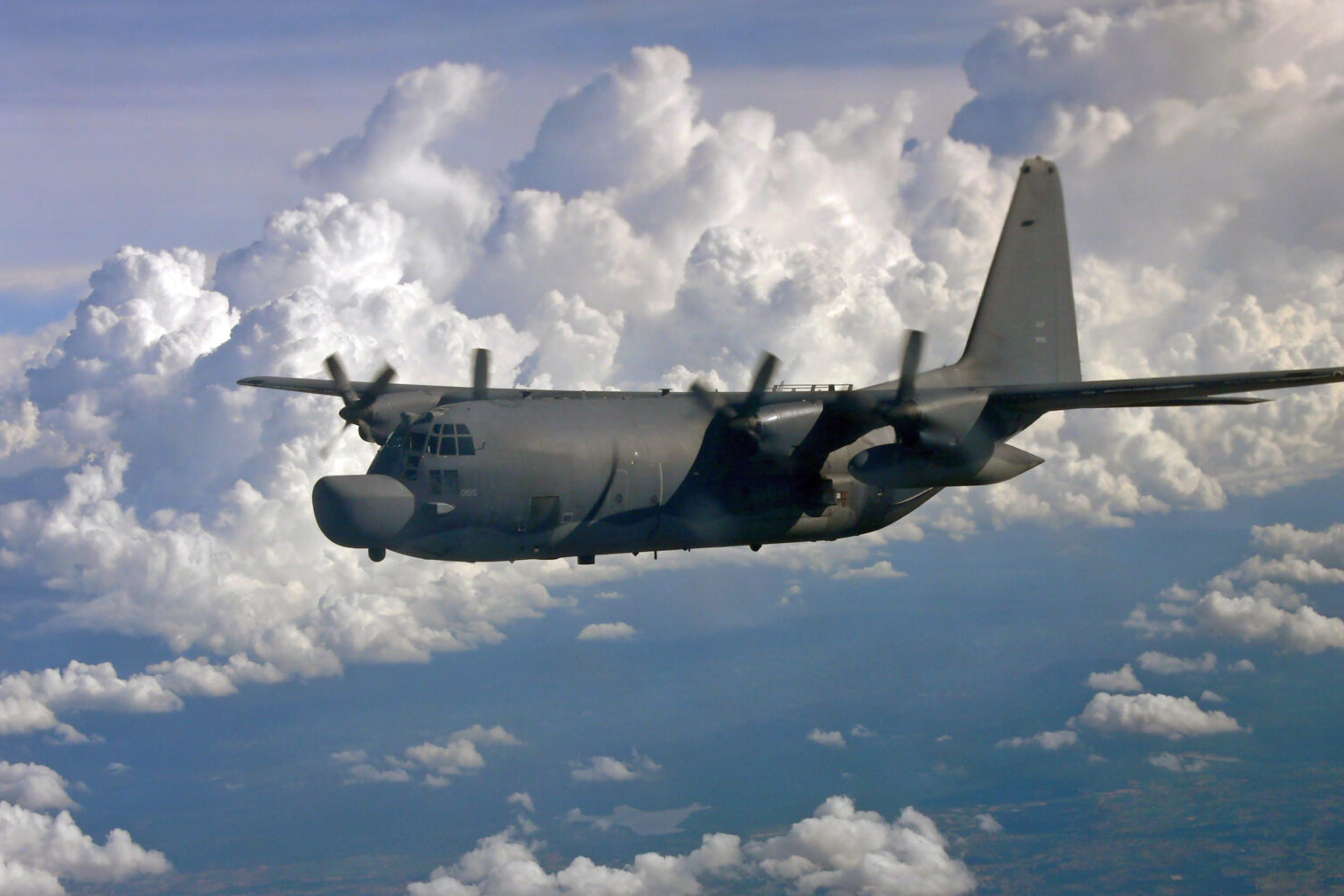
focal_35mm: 77
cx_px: 677
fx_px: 2874
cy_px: 478
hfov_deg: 26.3
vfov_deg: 17.7
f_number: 7.1
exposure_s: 1/500
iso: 80
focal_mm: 15.4
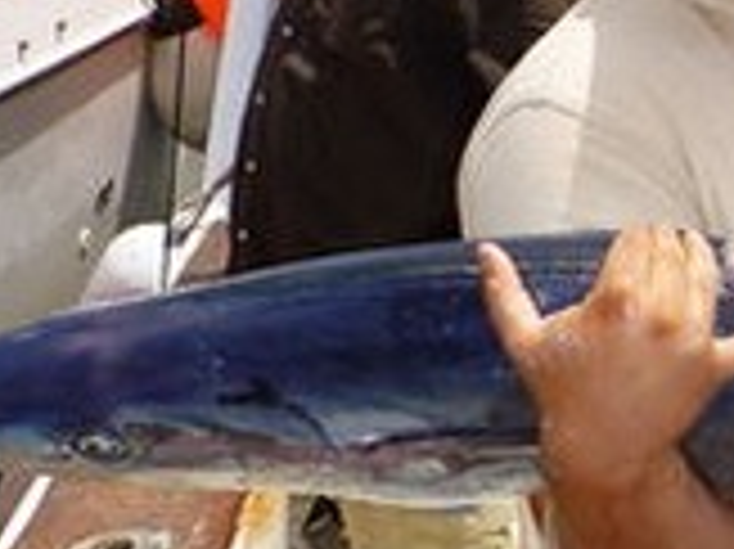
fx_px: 2288
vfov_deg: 13.6
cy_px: 122
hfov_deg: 17.5
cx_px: 856
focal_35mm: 108
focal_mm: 4.9
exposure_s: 1/1300
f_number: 3.3
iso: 100
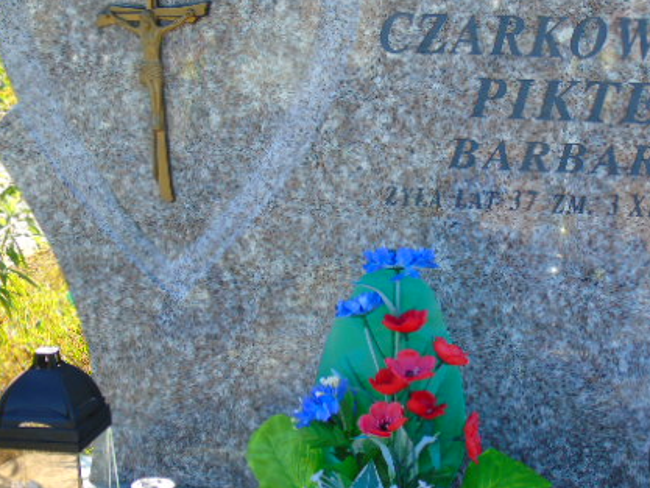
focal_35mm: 109
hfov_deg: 18.0
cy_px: 154
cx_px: 385
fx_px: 2047
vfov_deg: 13.6
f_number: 4.7
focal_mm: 13
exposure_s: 1/125
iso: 80
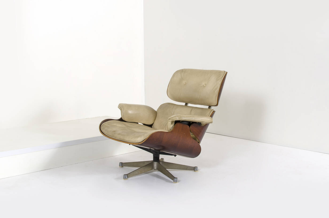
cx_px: 164
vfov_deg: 25.6
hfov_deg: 37.9
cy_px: 109
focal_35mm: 52
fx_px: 479
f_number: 18
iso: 100
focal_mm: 35
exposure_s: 1/160
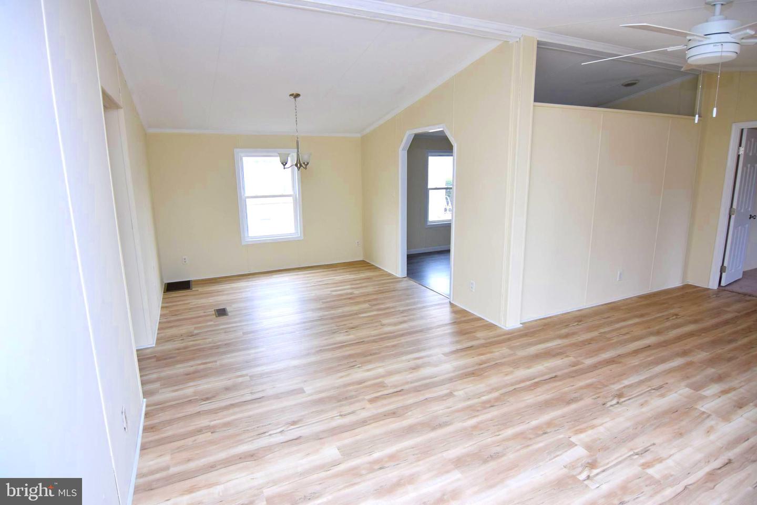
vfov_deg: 67.4
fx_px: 378
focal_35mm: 18
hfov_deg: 90.0
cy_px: 252
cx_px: 378
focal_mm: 12
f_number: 4.5
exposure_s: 1/80
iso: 400
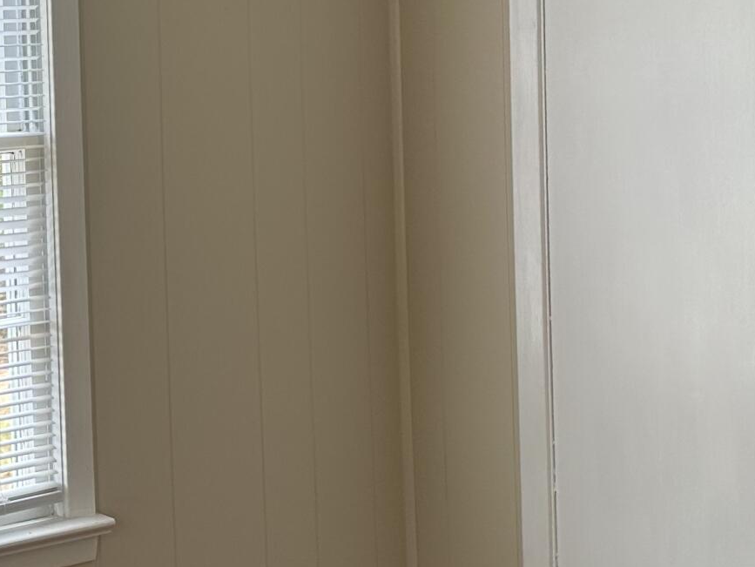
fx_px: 1811
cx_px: -92
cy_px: 128
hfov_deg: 22.2
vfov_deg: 17.7
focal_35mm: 83
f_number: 1.78
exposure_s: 1/126
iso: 80
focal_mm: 6.86
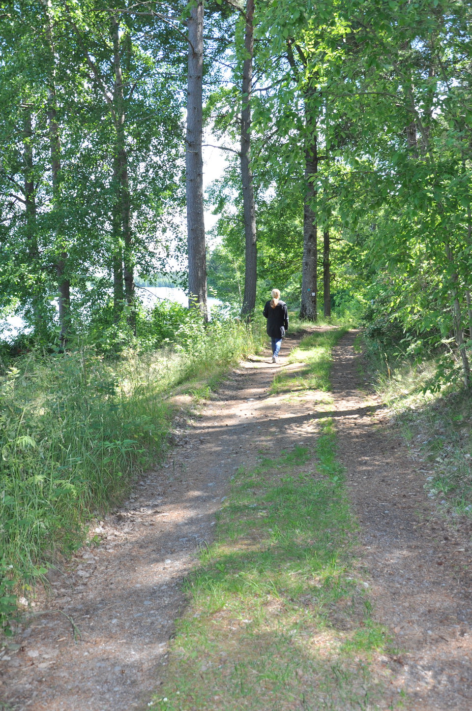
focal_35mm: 36
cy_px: 356
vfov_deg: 53.2
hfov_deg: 36.8
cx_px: 236
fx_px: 710
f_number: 7.1
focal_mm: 24
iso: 400
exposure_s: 1/200
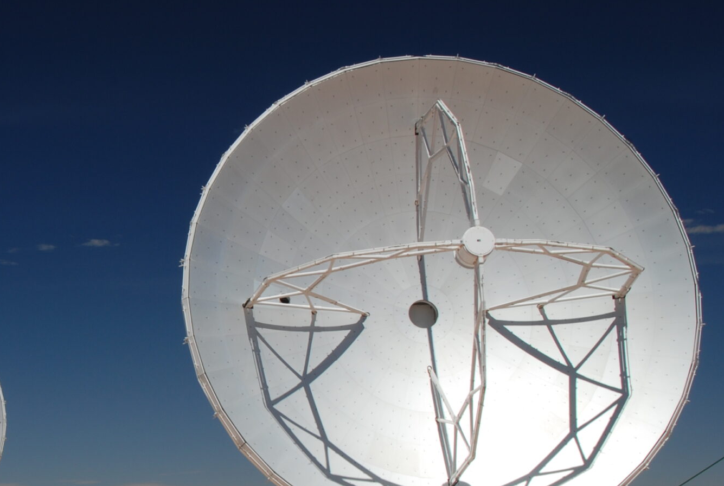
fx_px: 1511
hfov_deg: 26.3
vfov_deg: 18.2
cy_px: 350
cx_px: 110
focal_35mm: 75
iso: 100
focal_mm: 28
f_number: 22
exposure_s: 1/50
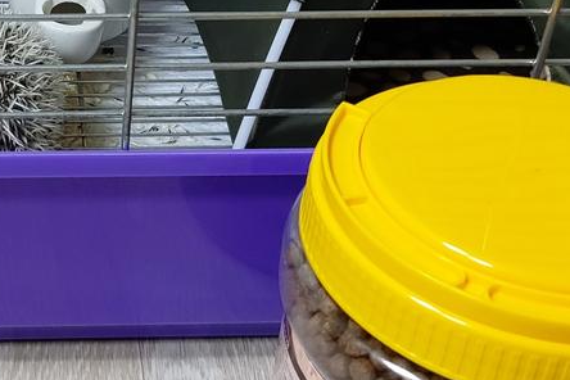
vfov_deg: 18.1
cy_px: 116
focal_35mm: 75
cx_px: 42
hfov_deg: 26.0
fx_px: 1187
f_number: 2
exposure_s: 1/24
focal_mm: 4.58
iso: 200
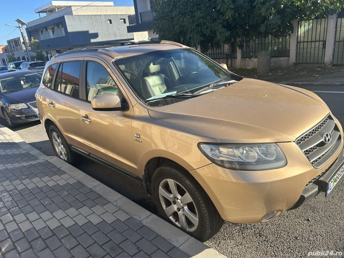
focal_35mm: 26
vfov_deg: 53.1
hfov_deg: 67.3
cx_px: 172
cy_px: 129
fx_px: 258
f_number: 1.5
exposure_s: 1/1669
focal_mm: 5.7
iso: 50
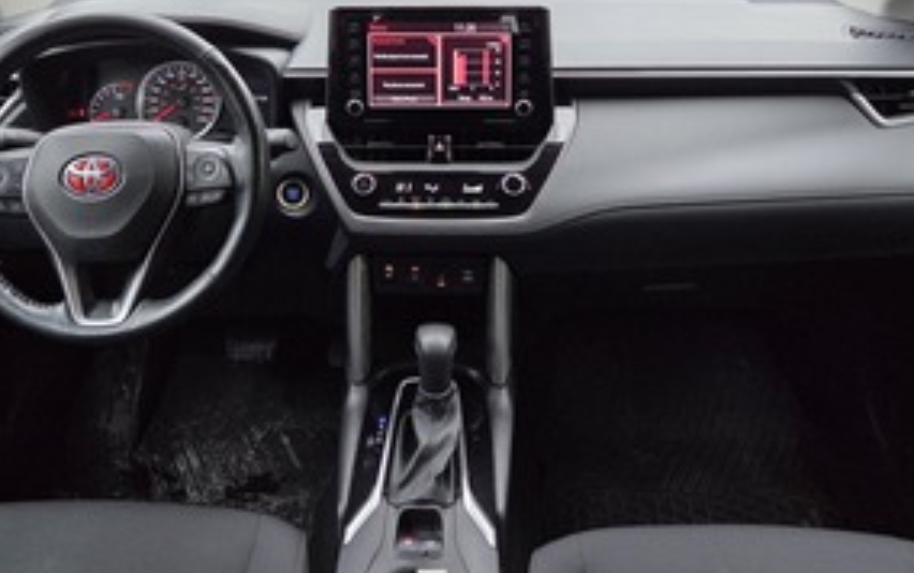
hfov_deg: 53.9
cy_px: 124
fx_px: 897
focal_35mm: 36
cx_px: 434
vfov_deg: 34.4
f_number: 1.8
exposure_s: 1/120
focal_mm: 5.4
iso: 160
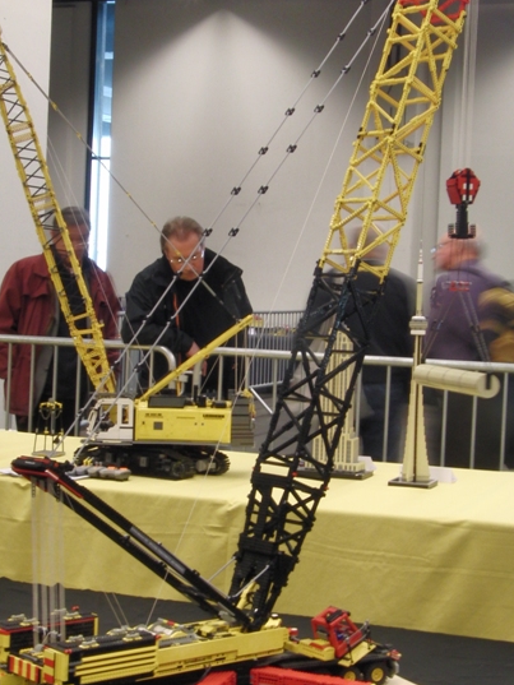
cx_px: 275
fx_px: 1445
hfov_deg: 20.2
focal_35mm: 73
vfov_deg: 26.7
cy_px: 321
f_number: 6.6
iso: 100
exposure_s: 1/1.67
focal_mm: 8.7
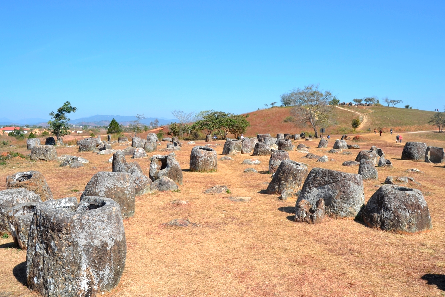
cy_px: 148
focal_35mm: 33
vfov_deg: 40.0
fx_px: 408
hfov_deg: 57.2
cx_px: 222
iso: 100
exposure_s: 1/200
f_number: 7.1
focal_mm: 22
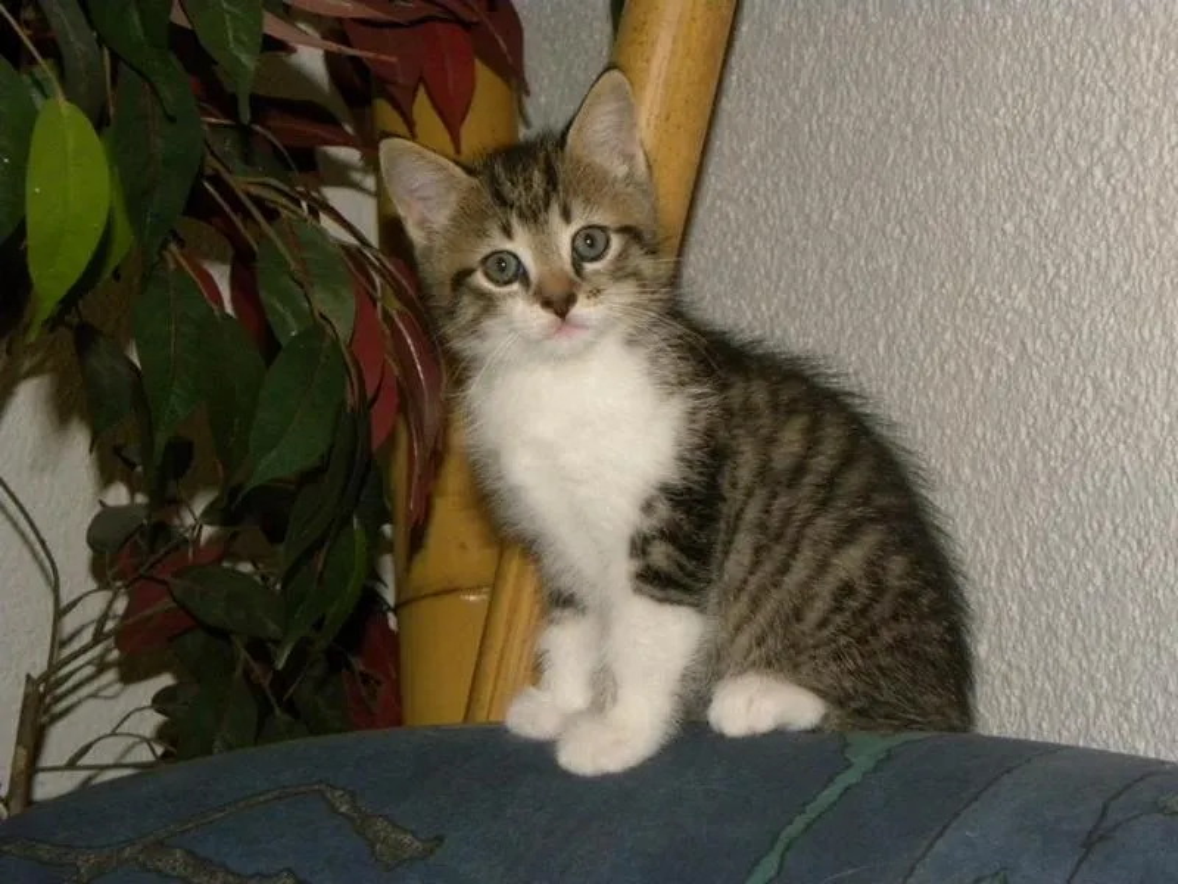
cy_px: 442
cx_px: 589
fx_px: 2552
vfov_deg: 19.6
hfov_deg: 26.0
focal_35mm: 75
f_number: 4
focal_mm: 13.4
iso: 400
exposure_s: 1/30
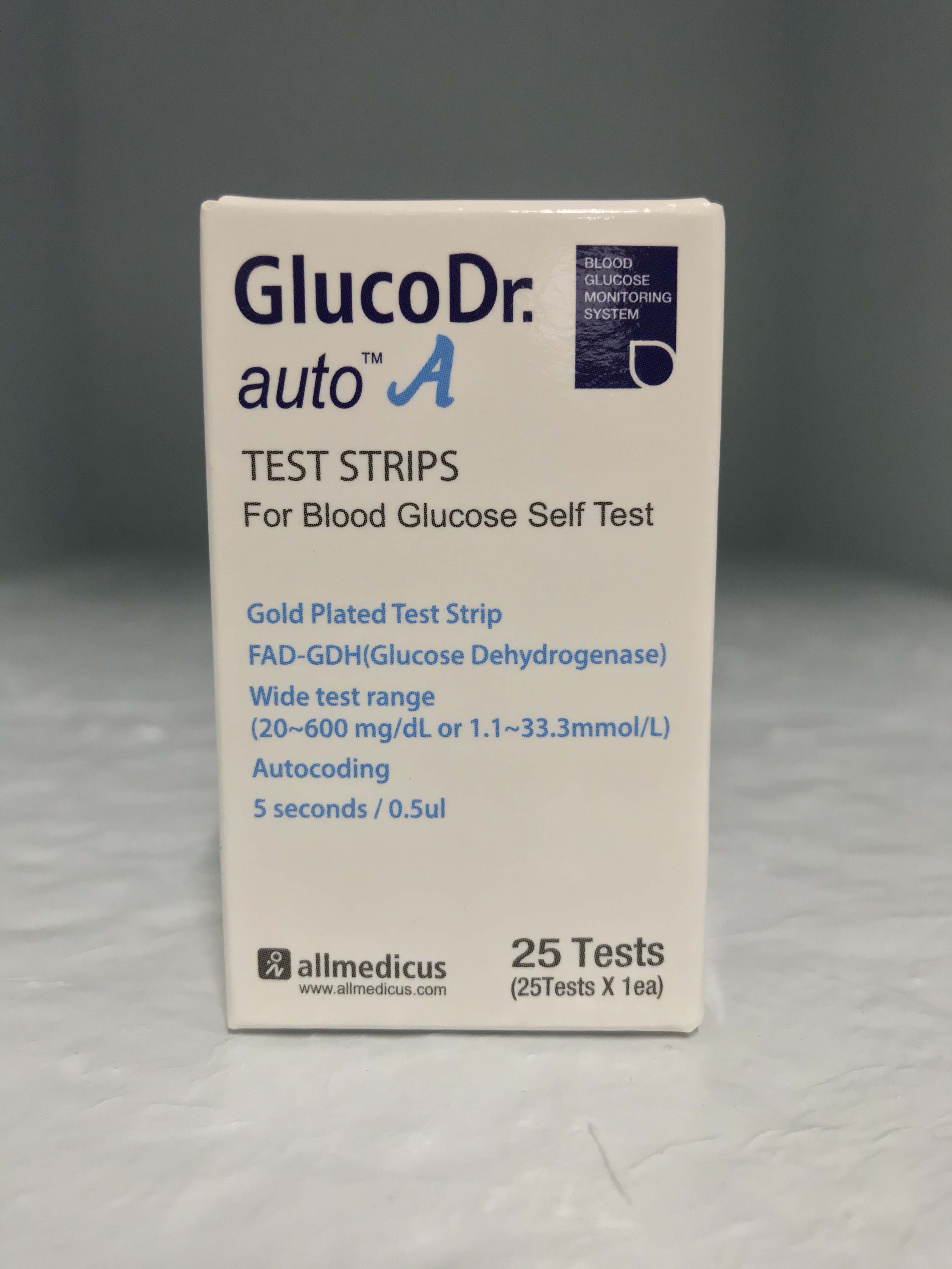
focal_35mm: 28
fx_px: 1027
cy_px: 634
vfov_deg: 63.4
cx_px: 476
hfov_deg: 49.7
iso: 125
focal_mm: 3.99
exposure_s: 1/30
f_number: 1.8
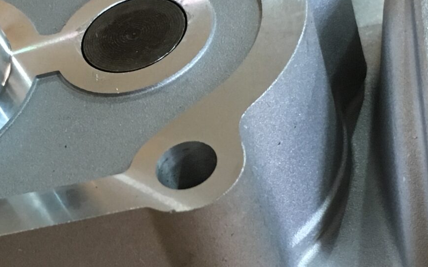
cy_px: 196
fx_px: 1061
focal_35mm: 91
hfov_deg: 22.5
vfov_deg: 14.3
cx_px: 94
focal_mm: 4.15
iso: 200
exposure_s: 1/20
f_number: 2.2
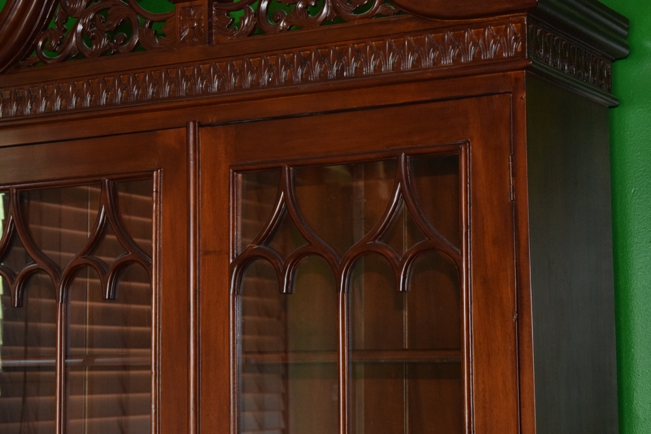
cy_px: 217
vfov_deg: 16.6
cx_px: 326
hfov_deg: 24.6
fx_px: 1492
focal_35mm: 82
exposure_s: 1/60
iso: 2800
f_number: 5.6
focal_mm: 55
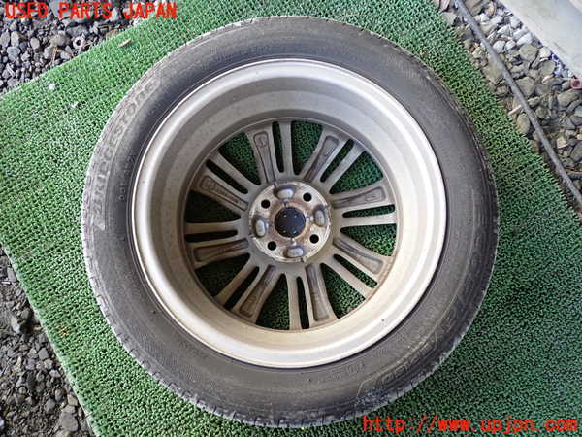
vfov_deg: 46.8
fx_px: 504
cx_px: 291
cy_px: 218
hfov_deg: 60.0
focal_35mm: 30
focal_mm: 5.4
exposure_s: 1/60
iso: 200
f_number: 2.3
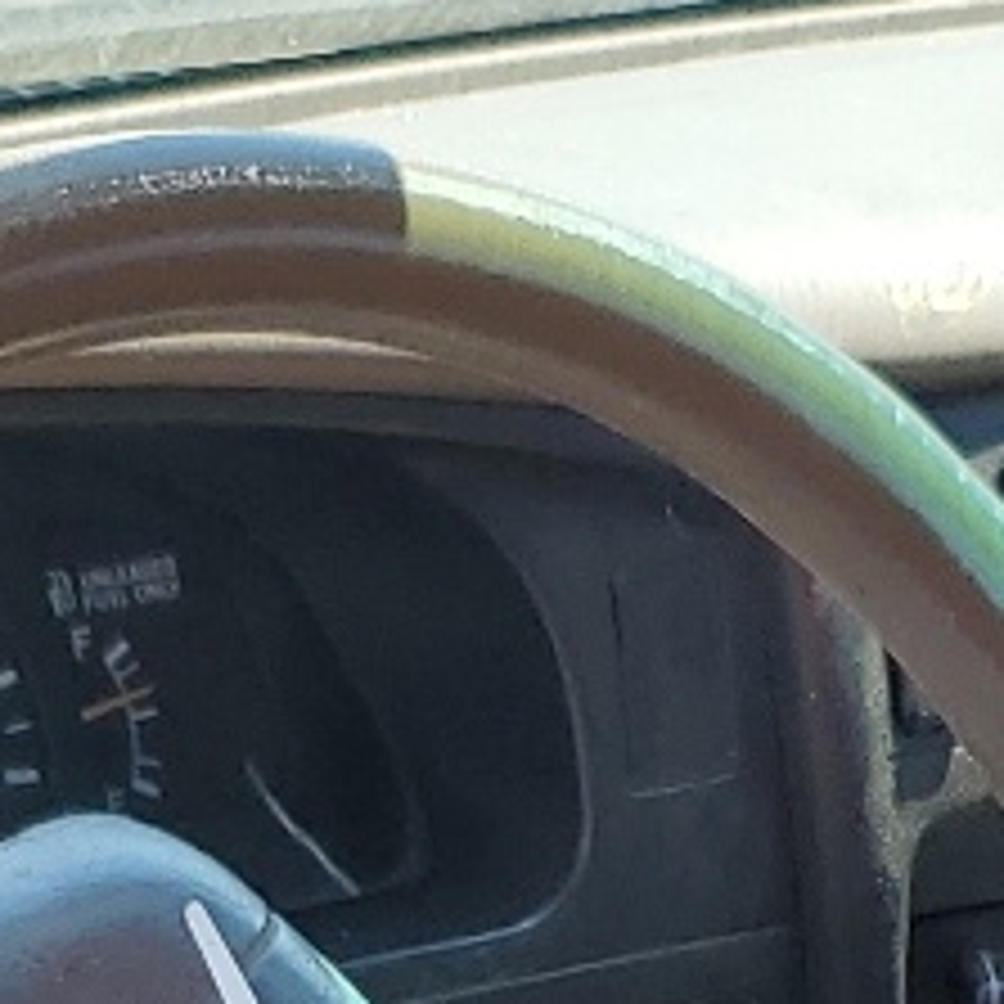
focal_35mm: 165
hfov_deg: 10.6
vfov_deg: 9.7
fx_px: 5414
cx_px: 792
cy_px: 2134
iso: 50
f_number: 1.5
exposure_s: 1/526
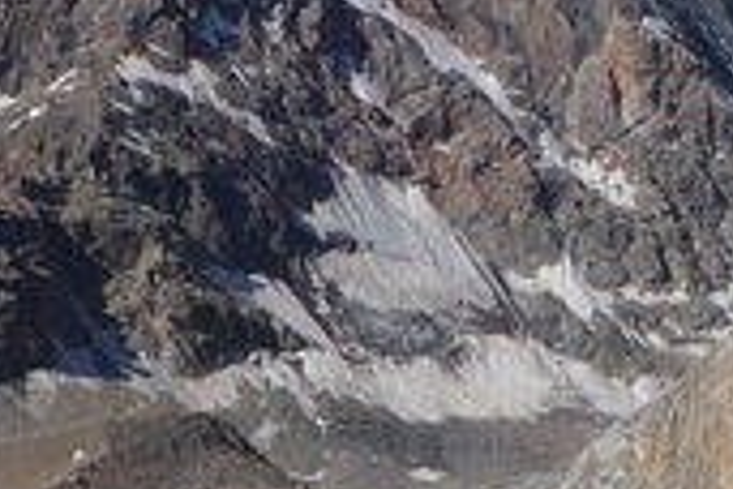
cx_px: 1095
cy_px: 266
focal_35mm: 156
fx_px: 3176
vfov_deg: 8.8
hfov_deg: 12.5
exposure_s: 1/1600
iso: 80
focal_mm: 7.3
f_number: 3.2
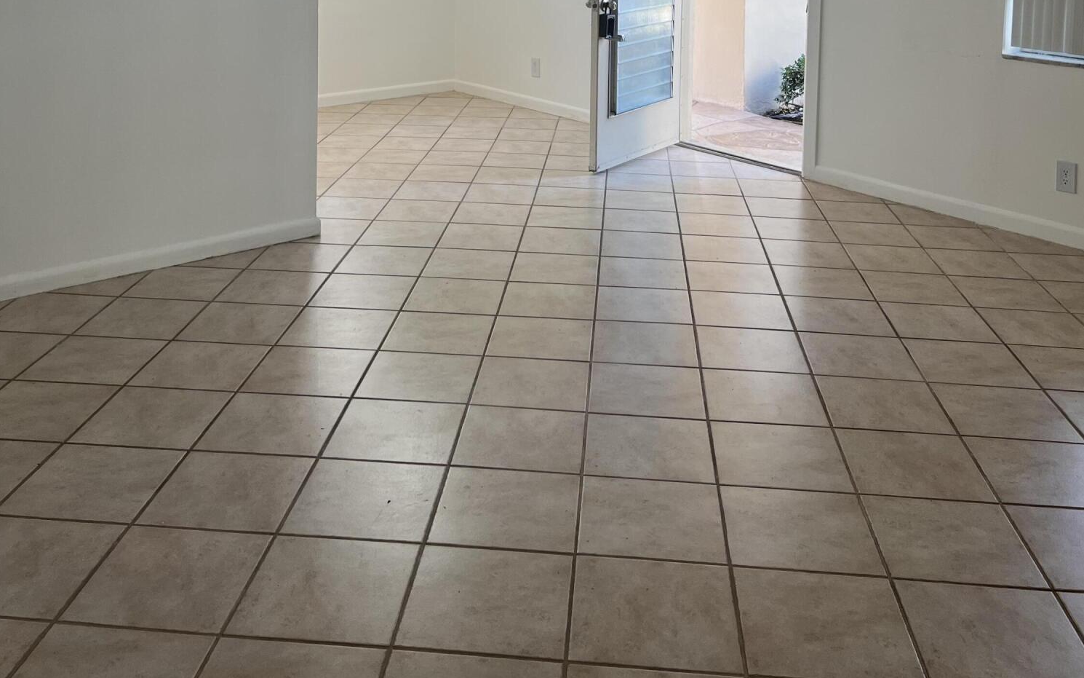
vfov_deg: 31.4
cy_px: -25
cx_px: 541
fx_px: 1093
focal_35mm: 37
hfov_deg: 52.8
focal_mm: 5.7
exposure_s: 1/120
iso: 64
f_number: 1.5
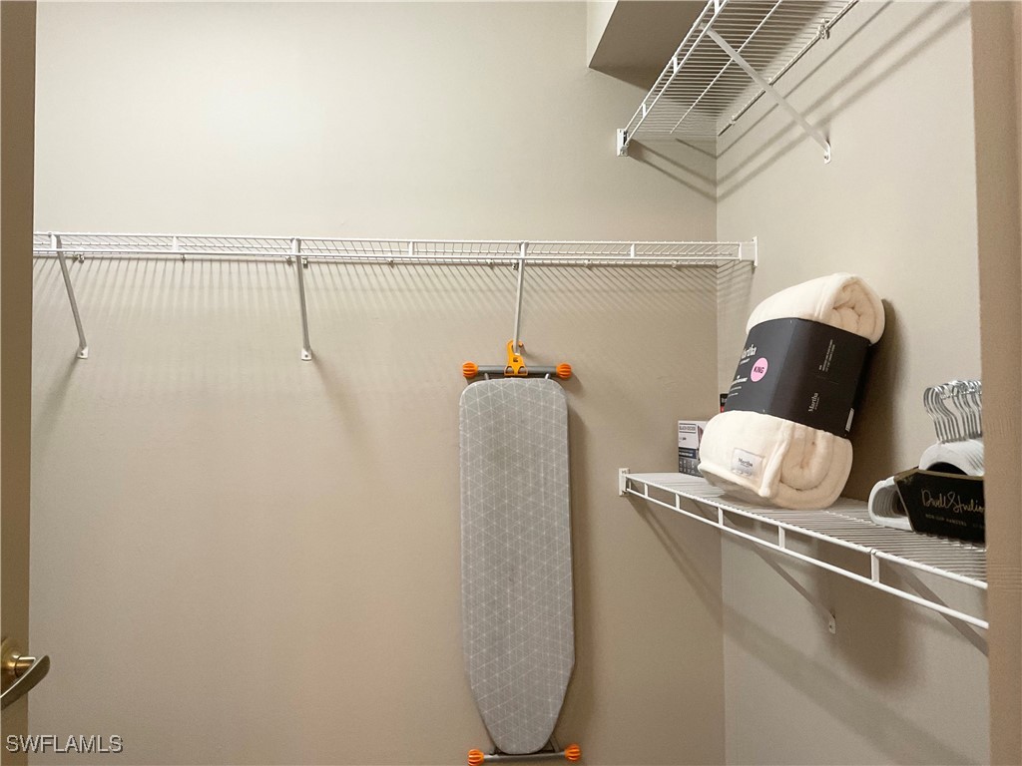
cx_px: 511
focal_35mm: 29
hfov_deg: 61.7
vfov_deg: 48.2
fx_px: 856
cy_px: 383
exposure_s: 1/60
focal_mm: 3
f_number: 1.8
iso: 160
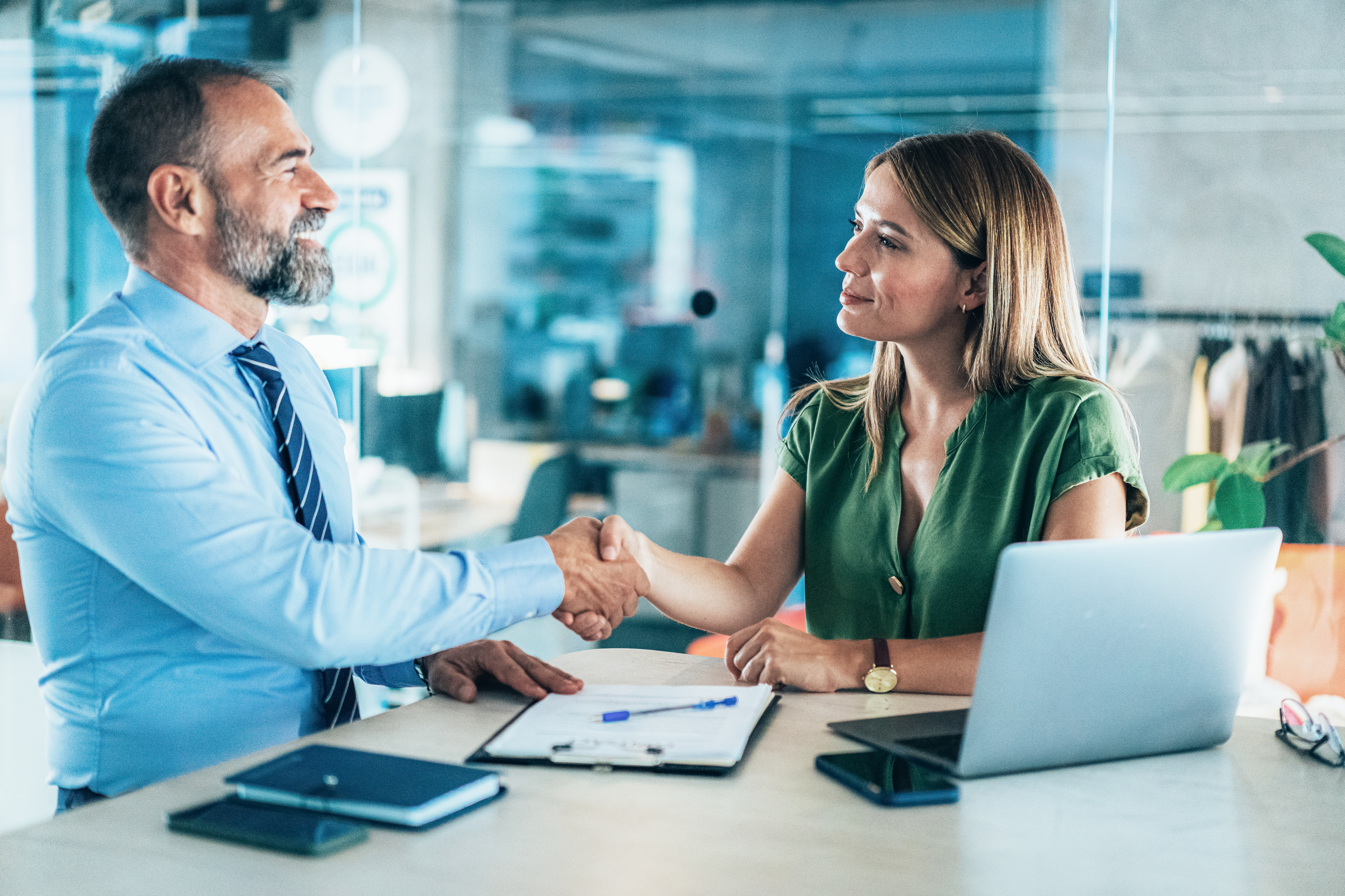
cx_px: 672
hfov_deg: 36.2
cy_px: 448
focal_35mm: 55
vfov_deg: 24.6
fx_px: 2055
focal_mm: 55
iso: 3200
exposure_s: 1/250
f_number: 2
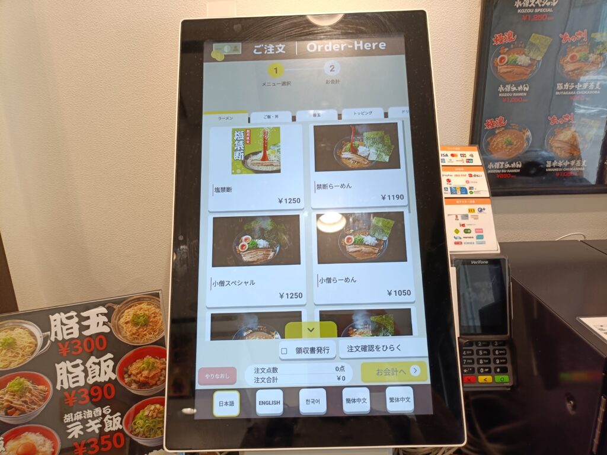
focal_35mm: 25
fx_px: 438
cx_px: 304
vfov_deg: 54.9
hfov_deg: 69.4
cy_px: 228
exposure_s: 1/60
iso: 250
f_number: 1.7
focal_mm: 4.7
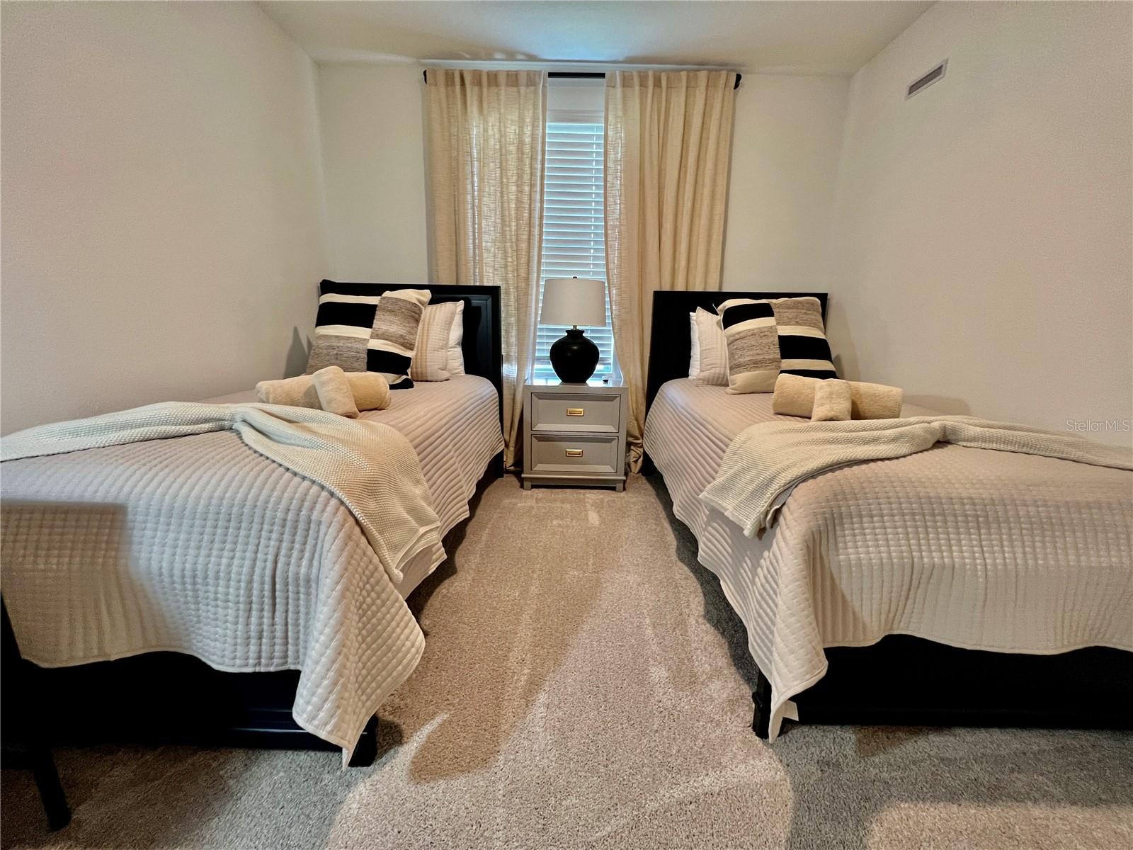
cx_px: 566
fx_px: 425
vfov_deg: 89.9
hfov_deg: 106.2
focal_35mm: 13
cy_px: 425
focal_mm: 1.57
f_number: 1.8
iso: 250
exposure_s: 1/60
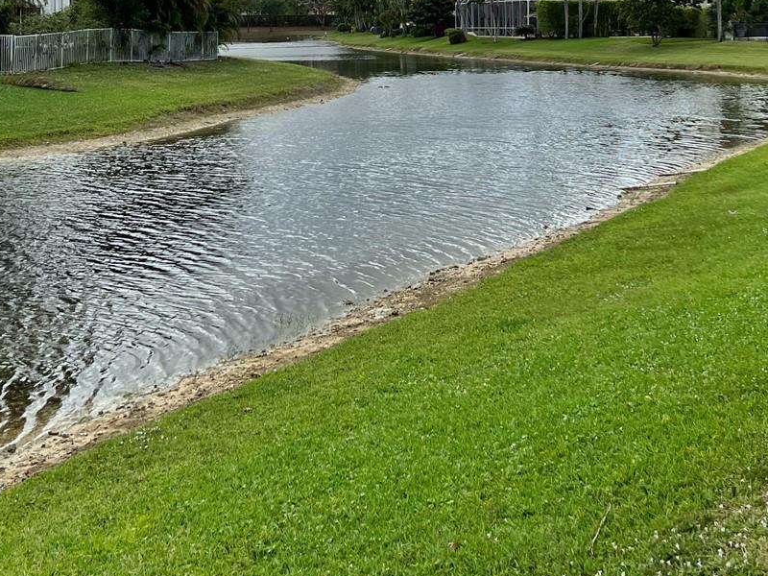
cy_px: 13
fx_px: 1154
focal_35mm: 52
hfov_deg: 36.7
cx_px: 308
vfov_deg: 26.7
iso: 50
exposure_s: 1/6993
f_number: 1.5
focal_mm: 5.7
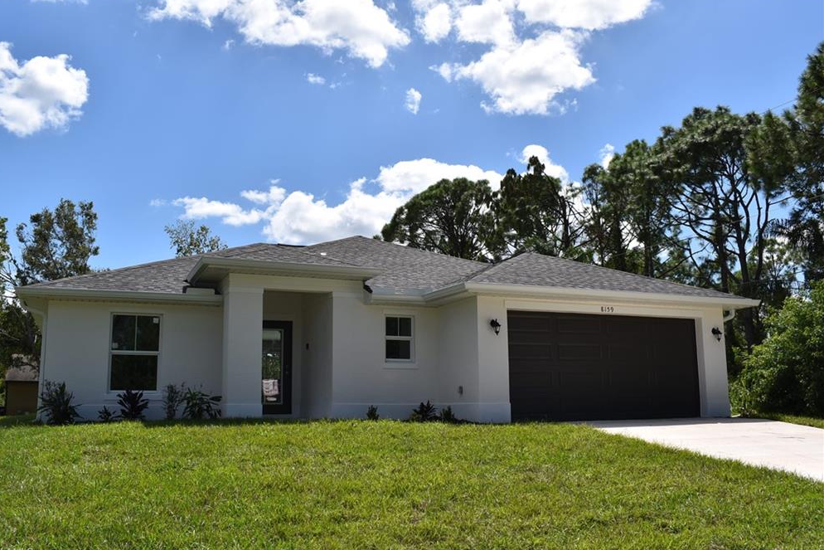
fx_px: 778
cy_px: 277
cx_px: 400
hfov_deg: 55.8
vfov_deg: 38.9
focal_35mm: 34
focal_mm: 22
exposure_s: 1/320
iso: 100
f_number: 9
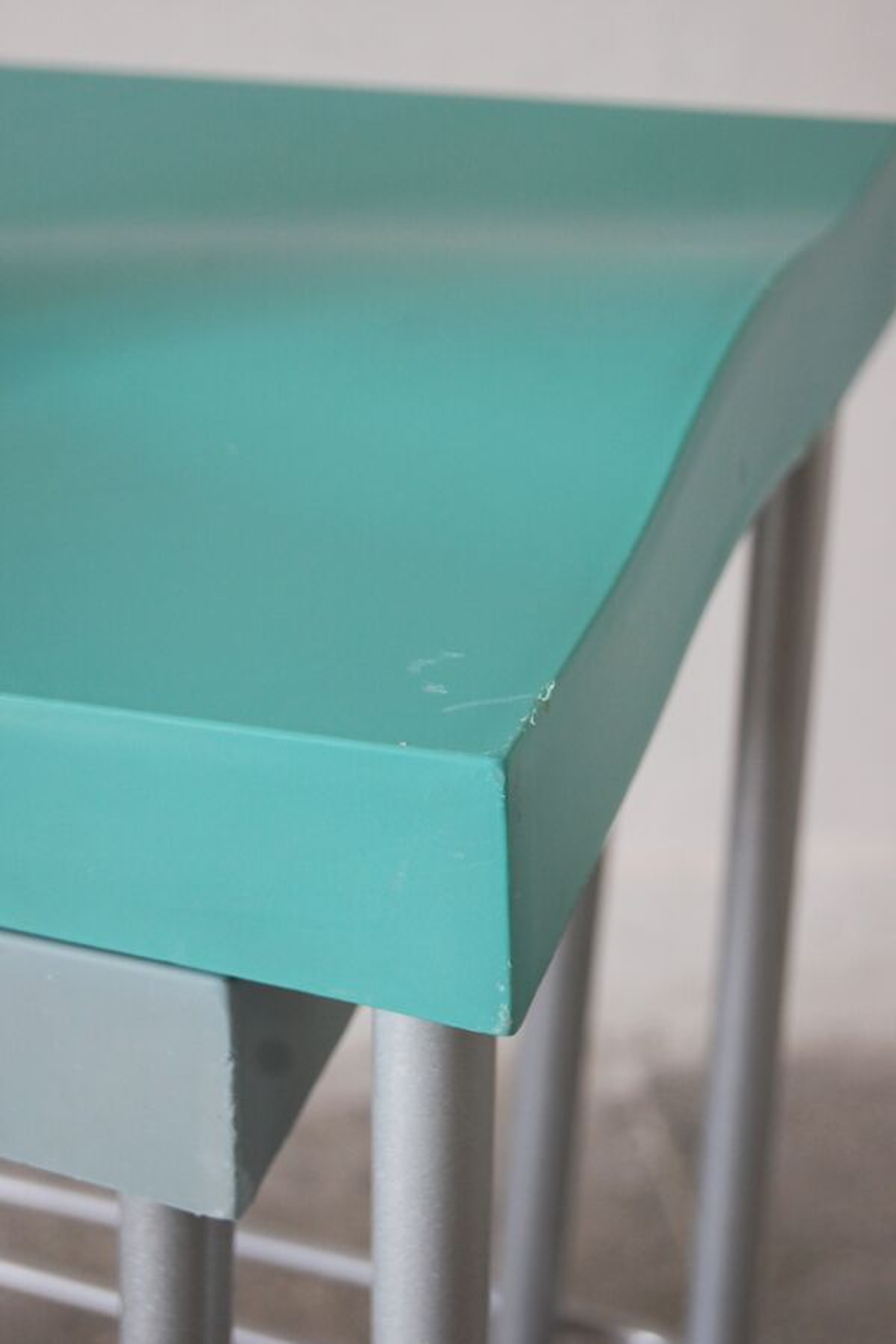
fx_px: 2800
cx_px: 448
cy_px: 672
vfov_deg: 27.0
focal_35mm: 75
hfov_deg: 18.2
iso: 400
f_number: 5.6
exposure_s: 1/80
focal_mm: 50
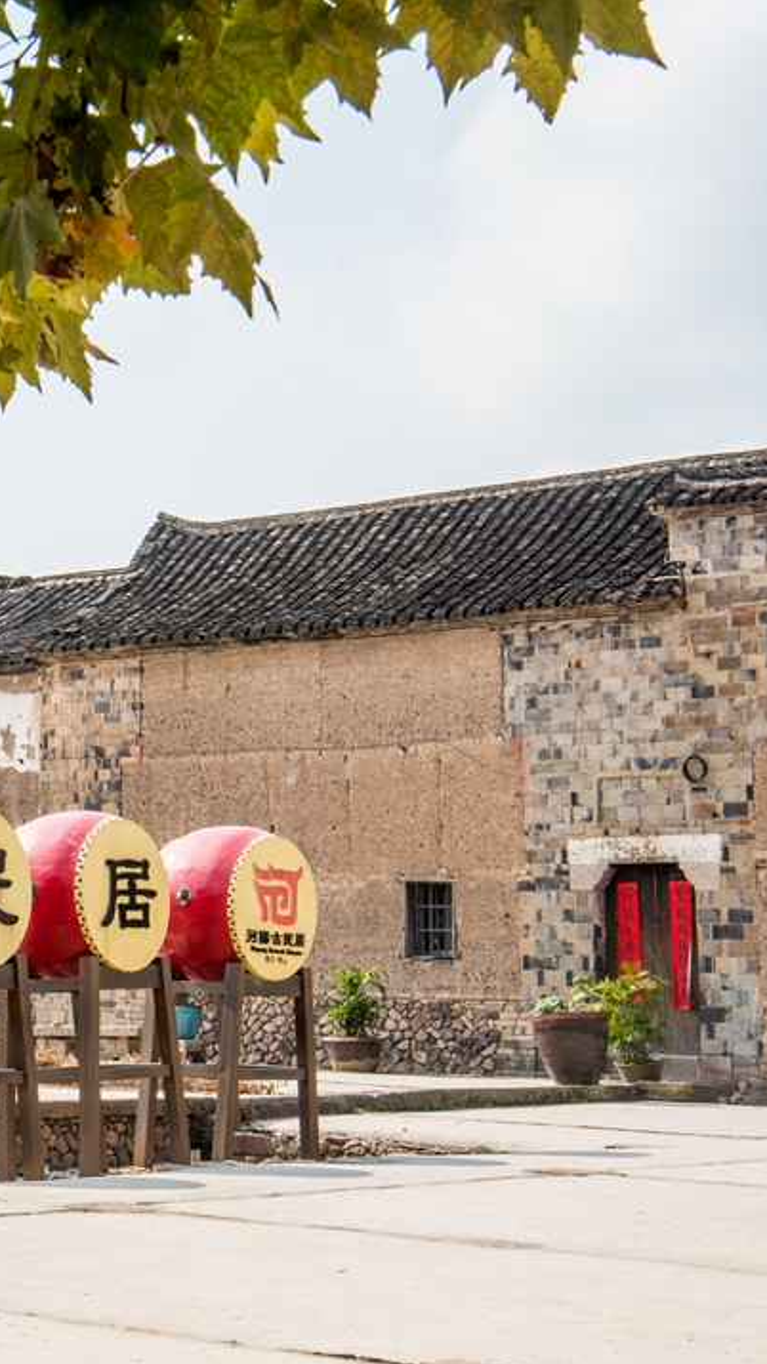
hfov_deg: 15.3
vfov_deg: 27.9
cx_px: -168
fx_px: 2749
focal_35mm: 76
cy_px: 684
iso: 200
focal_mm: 48
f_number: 18
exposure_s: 1/125
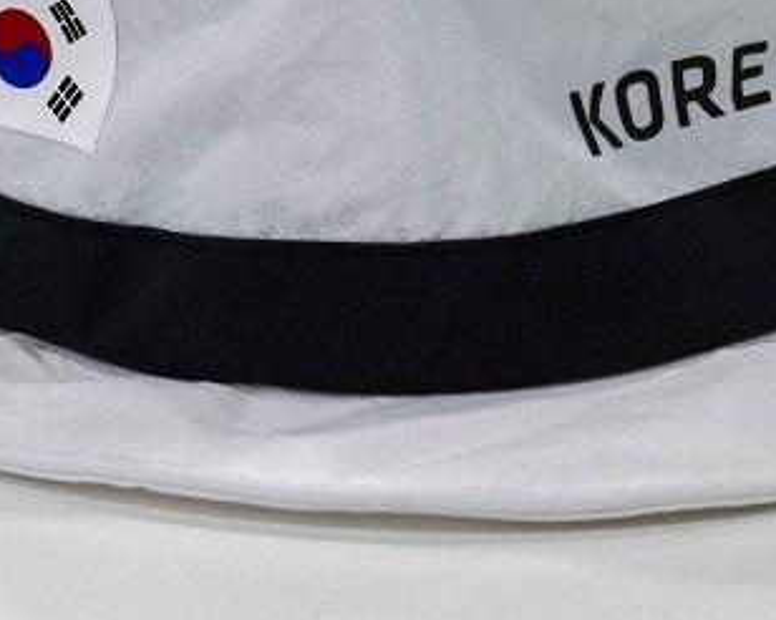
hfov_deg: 6.0
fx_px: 7345
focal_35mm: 320
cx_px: 753
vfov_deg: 4.8
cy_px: -8
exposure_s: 1/160
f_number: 6.3
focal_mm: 105
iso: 1250
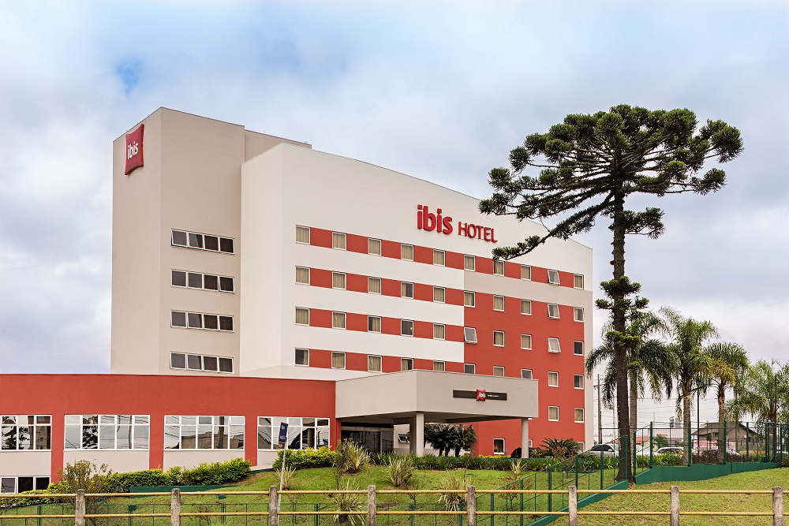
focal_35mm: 45
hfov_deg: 43.6
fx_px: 986
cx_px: 394
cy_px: 263
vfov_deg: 29.9
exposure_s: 1/80
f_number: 11
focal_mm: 45
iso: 100
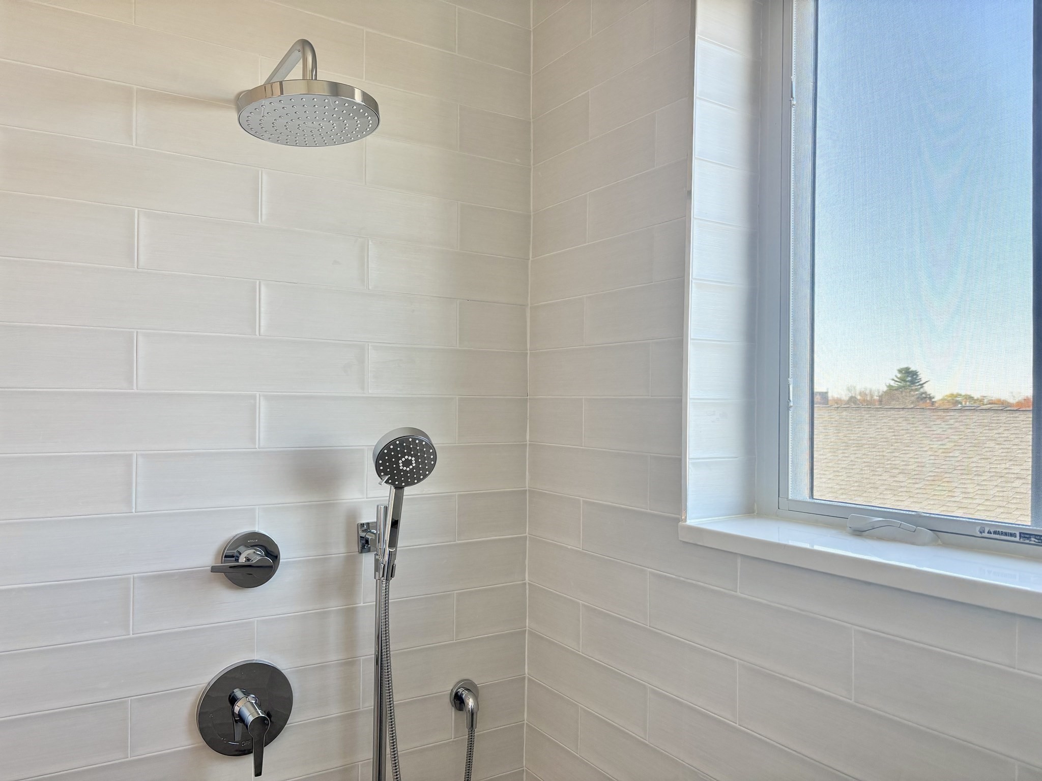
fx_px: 783
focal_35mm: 26
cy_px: 390
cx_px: 521
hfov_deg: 67.3
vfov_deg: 53.1
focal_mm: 5.96
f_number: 1.6
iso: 64
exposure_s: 1/171
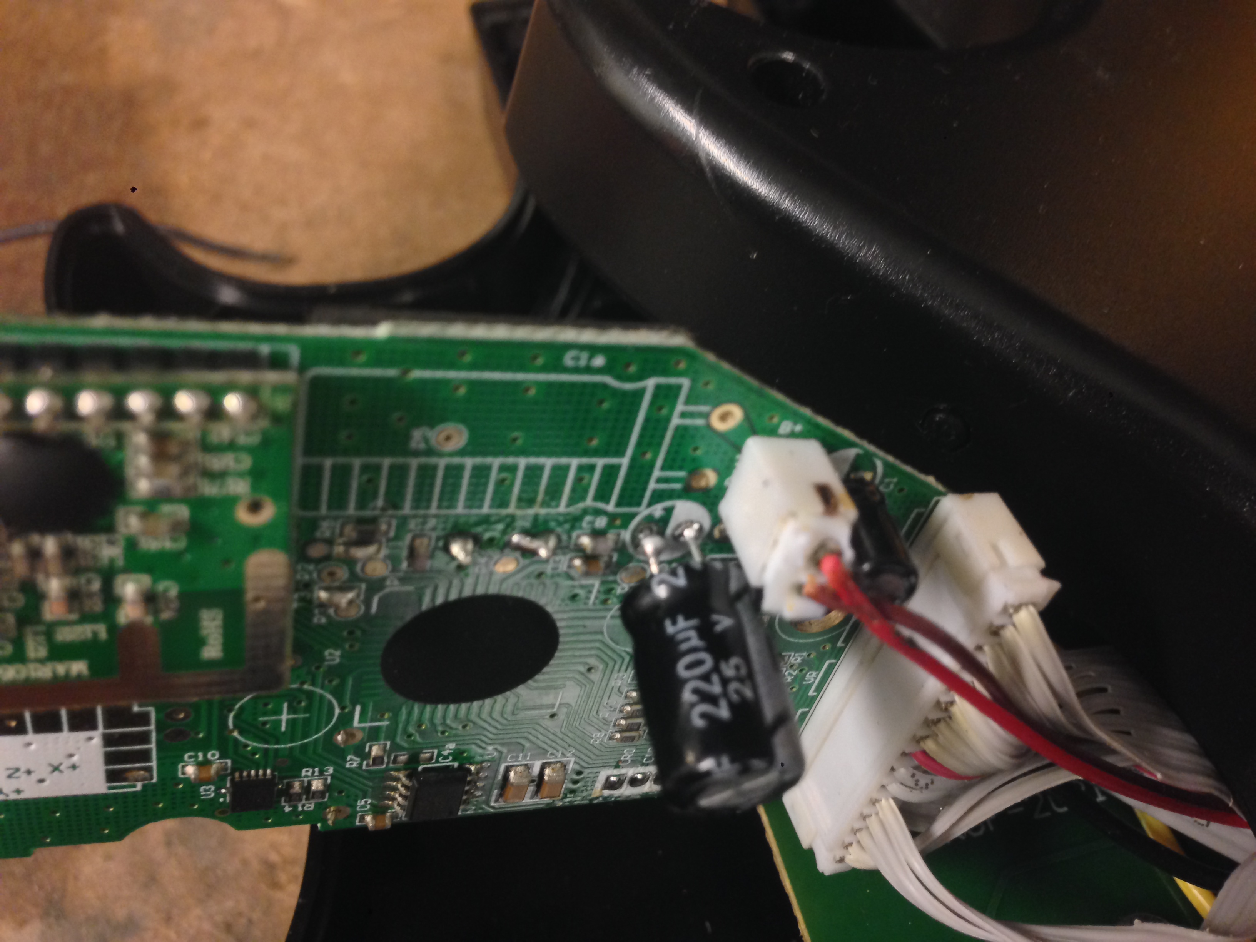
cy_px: 471
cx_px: 628
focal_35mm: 33
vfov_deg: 42.9
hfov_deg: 55.4
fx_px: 1197
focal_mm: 4.12
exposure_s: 1/20
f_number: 2.4
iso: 200
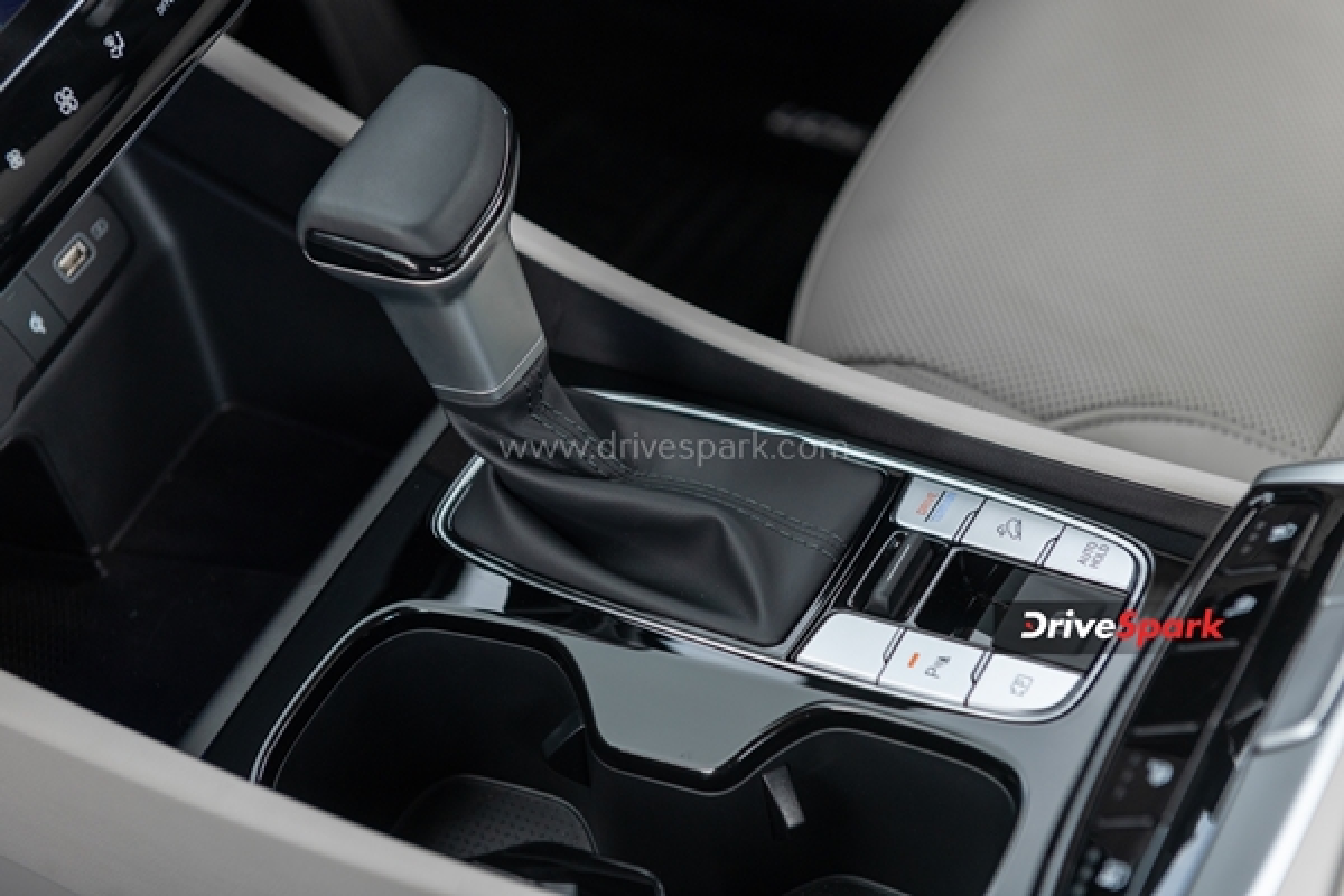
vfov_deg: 19.5
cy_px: 448
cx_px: 672
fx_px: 2613
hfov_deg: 28.8
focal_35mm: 70
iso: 500
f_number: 5
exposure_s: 1/320
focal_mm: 70
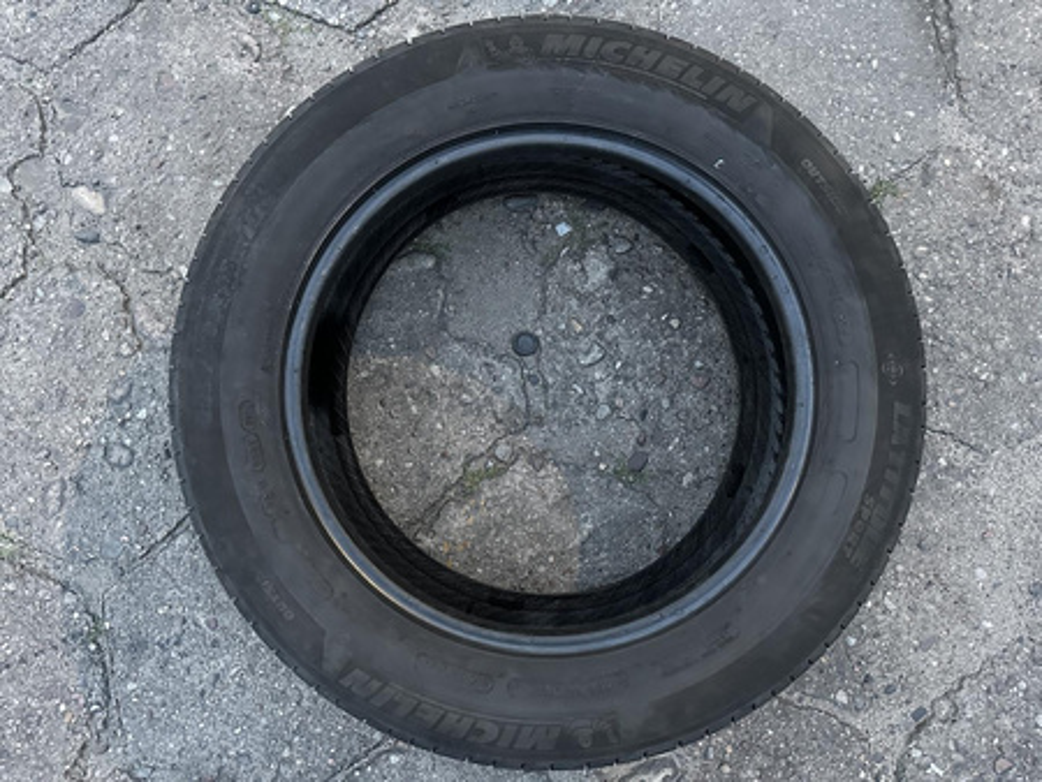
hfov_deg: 71.6
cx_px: 521
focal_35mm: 24
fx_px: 723
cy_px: 391
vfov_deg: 56.9
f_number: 1.78
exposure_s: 1/25
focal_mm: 6.86
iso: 800
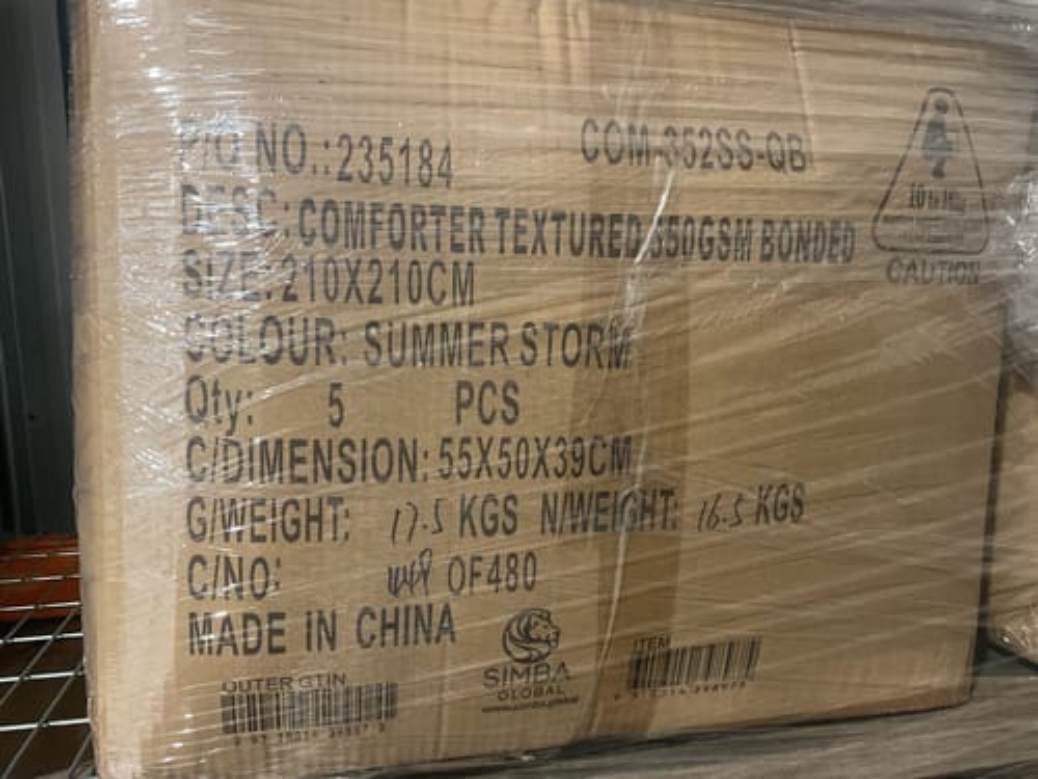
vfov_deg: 48.2
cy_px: 390
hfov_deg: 61.7
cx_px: 519
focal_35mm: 29
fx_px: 870
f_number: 1.8
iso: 200
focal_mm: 3
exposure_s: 1/33
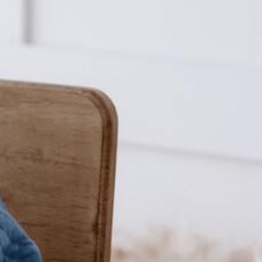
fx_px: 2852
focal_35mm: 333
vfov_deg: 5.3
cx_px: -318
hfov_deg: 5.1
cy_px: 87
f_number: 2.2
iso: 400
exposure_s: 1/640
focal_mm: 33
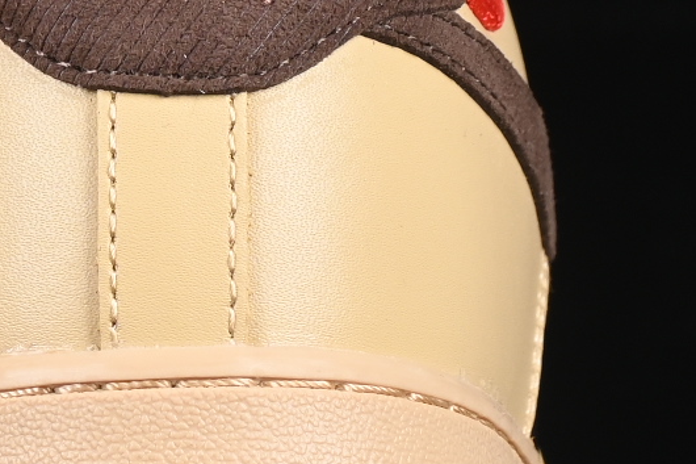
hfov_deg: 5.2
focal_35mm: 394
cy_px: -32
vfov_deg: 3.5
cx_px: -181
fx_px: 7615
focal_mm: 50
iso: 160
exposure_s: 1/80
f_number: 7.1
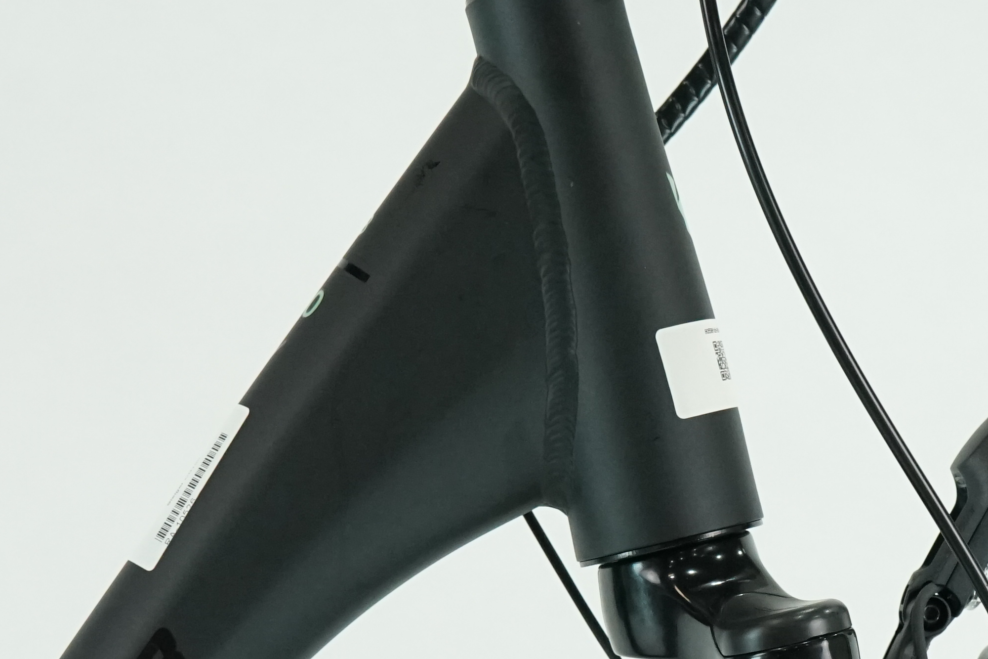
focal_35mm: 99
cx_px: 727
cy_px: 650
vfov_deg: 13.6
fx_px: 2717
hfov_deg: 20.5
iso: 2500
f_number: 7.1
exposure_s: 1/200
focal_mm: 33
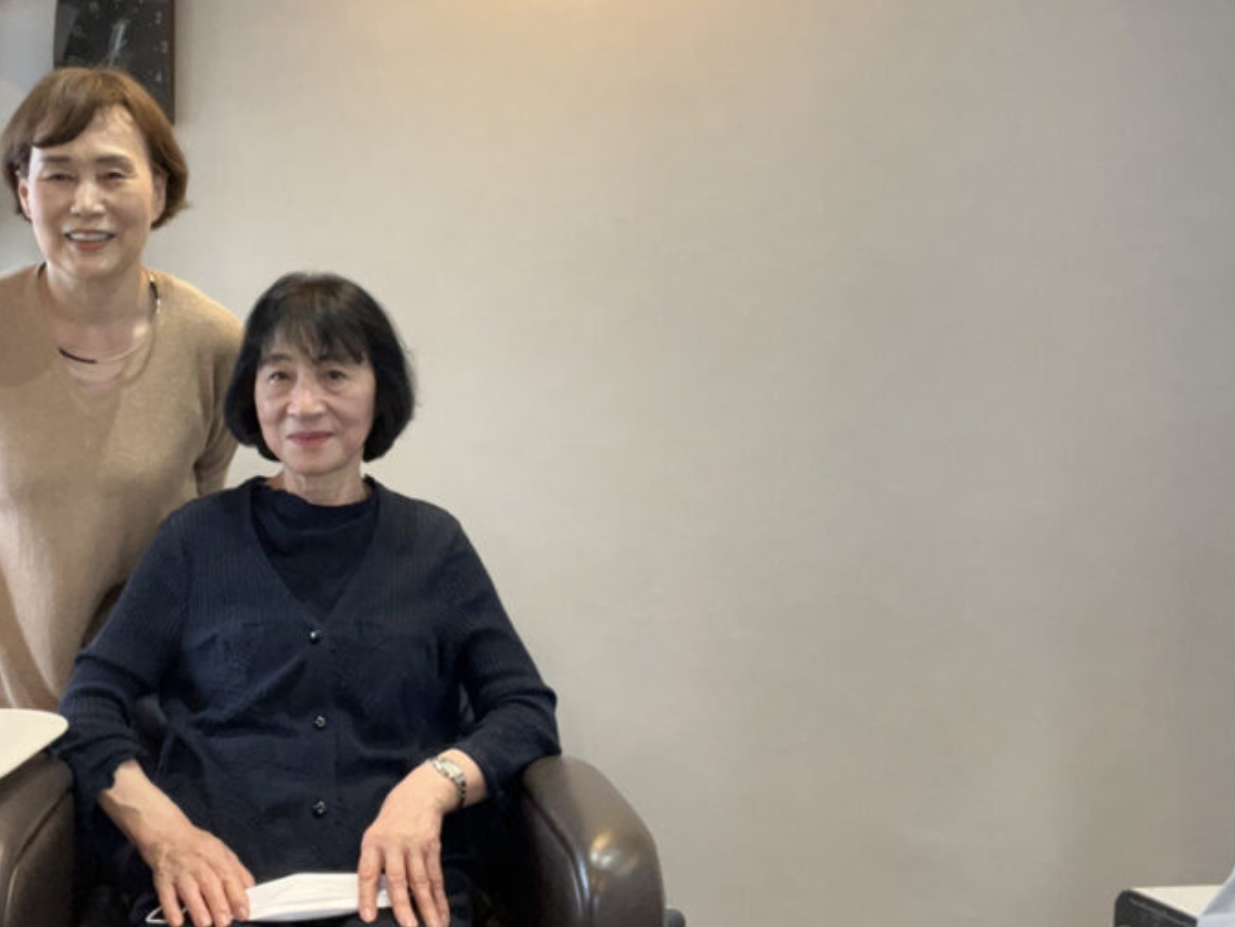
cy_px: 419
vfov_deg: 40.7
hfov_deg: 50.9
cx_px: 341
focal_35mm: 35
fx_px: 1249
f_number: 2.2
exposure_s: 1/60
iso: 200
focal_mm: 2.71
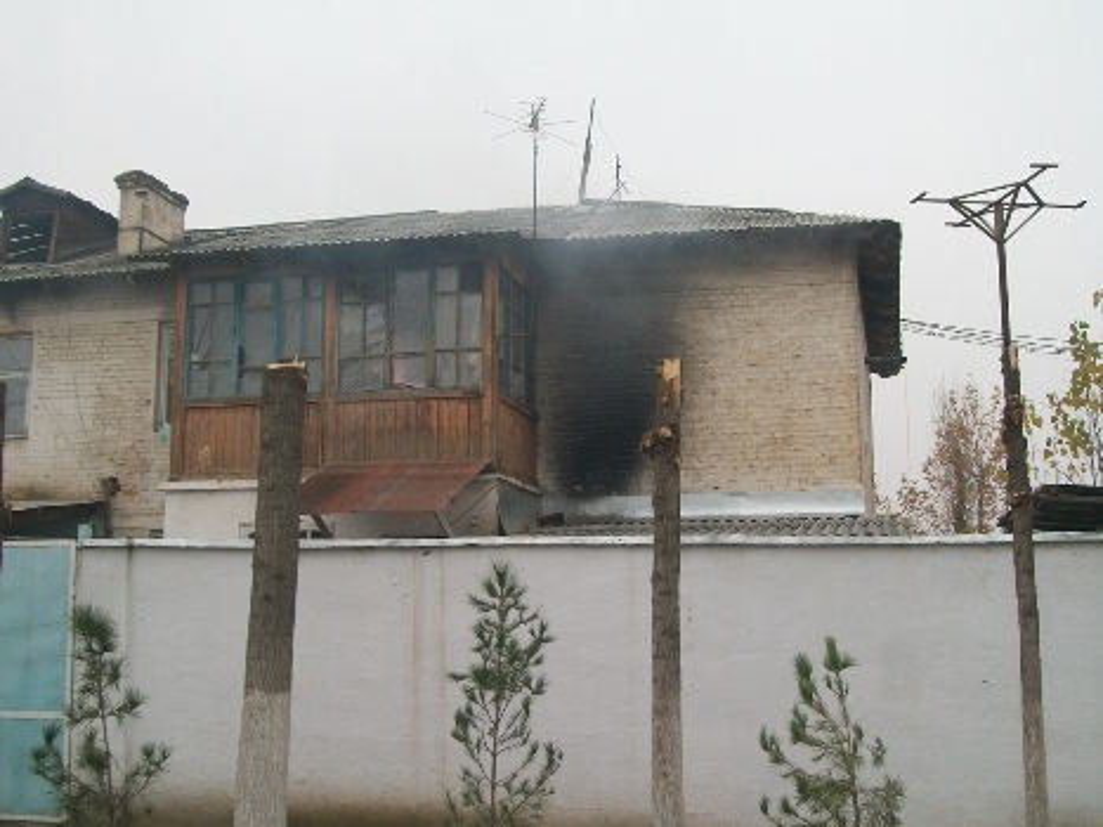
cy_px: 414
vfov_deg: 32.2
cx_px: 552
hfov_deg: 42.1
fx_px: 1434
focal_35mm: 45
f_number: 3
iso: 80
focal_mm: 7.6
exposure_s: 1/200
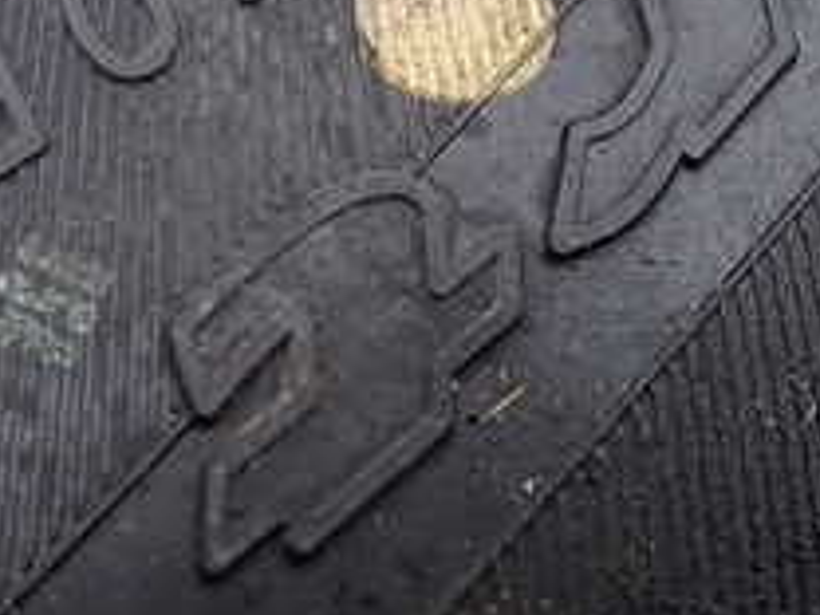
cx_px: 71
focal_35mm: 72
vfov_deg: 19.4
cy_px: -91
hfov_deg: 26.1
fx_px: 1706
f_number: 2.8
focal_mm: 4.5
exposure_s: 1/125
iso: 100
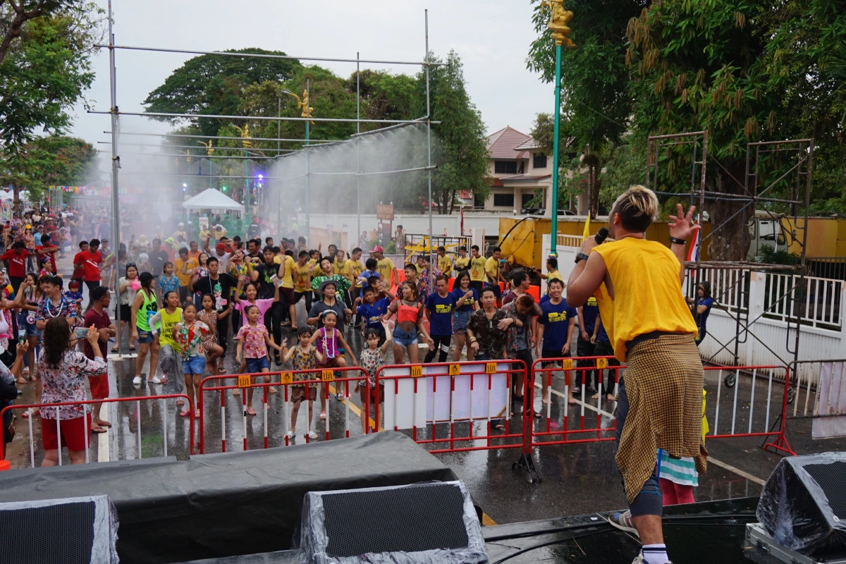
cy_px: 282
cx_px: 423
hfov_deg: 53.1
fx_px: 846
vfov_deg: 36.9
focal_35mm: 36
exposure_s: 1/60
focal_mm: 24
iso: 200
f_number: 4.5
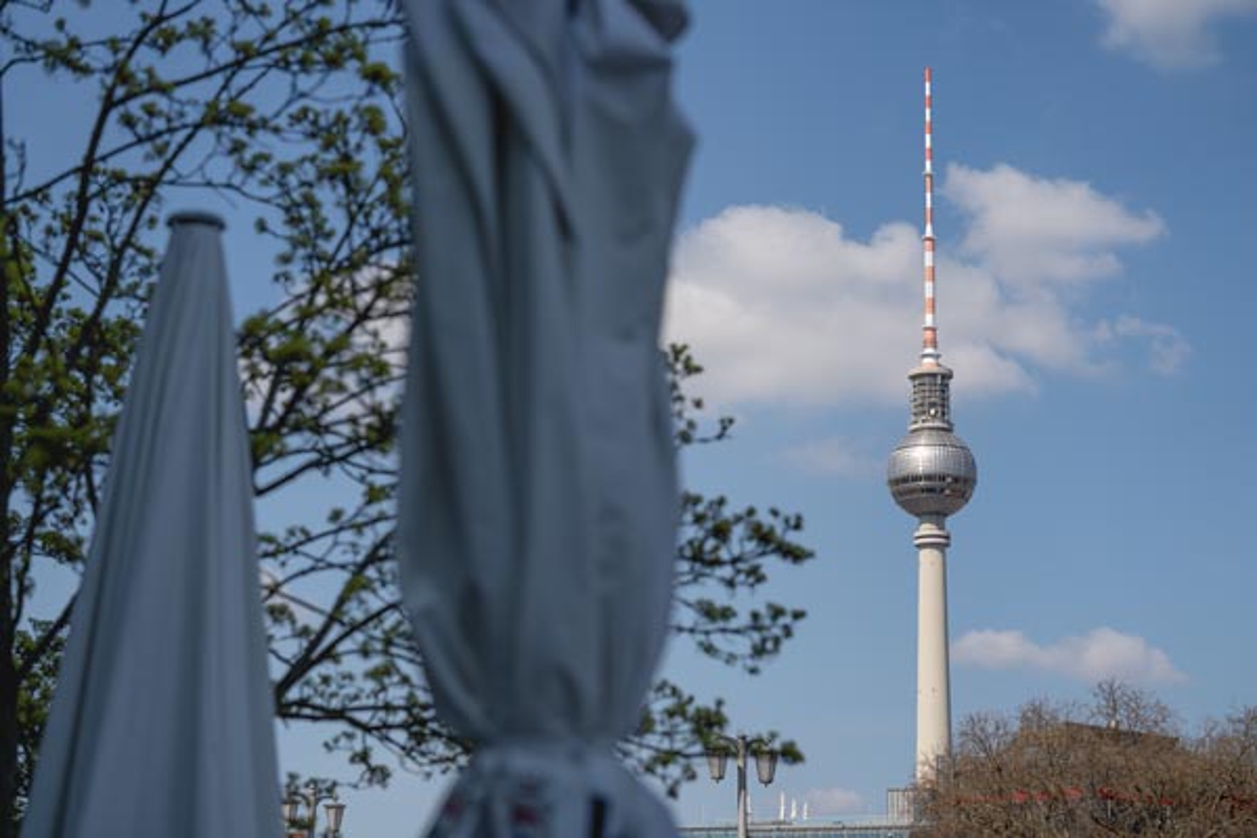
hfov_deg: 23.9
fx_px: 2968
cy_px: 419
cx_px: 628
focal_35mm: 85
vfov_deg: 16.1
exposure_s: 1/3200
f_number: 2.8
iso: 100
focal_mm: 85
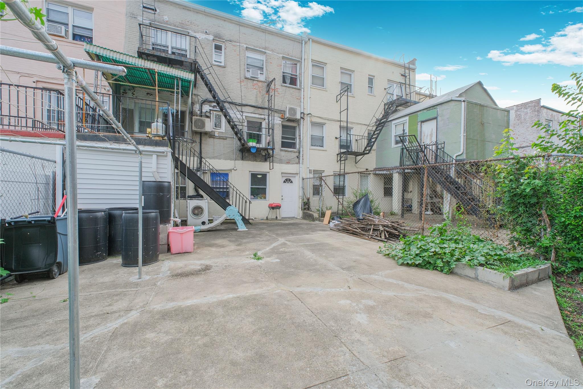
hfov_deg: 100.4
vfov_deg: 77.3
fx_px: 243
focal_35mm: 15
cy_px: 194
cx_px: 292
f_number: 8
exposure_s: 1/80
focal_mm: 10
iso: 160
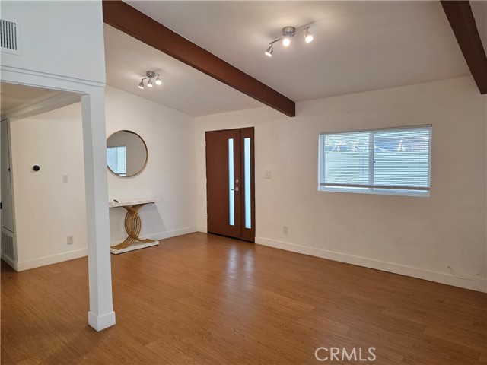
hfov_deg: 73.9
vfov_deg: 58.9
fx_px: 324
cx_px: 244
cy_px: 182
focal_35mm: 23
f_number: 1.7
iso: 250
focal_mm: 6.3
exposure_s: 1/120
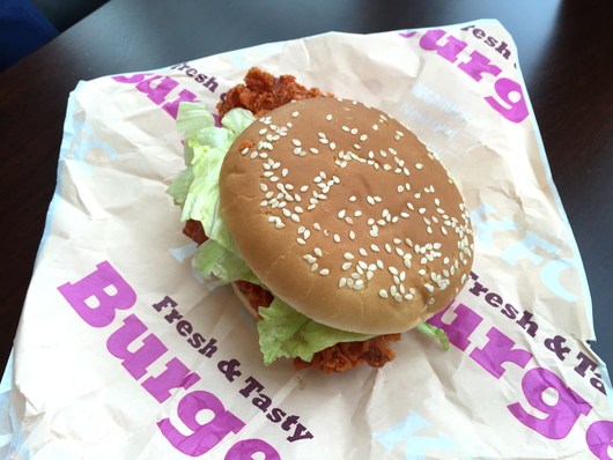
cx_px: 306
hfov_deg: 61.6
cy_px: 230
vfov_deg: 48.3
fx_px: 514
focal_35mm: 29
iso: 50
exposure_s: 1/120
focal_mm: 4.15
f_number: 2.2
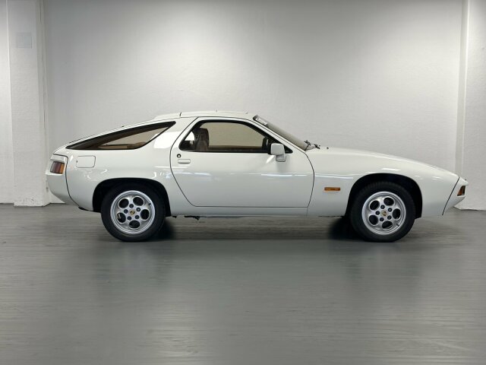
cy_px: 182
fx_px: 674
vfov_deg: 30.3
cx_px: 243
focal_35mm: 48
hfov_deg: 39.7
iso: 80
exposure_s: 1/73
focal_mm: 6.86
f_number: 1.78
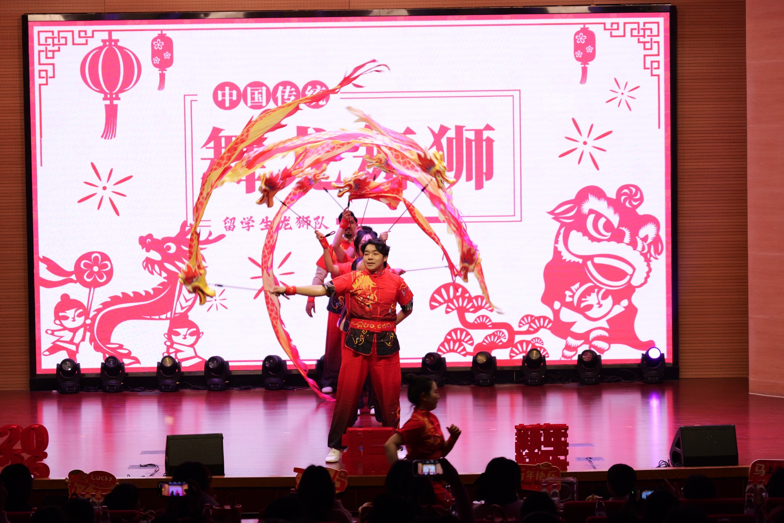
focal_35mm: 105
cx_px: 392
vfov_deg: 13.0
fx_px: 2286
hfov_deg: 19.5
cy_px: 262
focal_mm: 105
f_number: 4
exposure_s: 1/320
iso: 3200
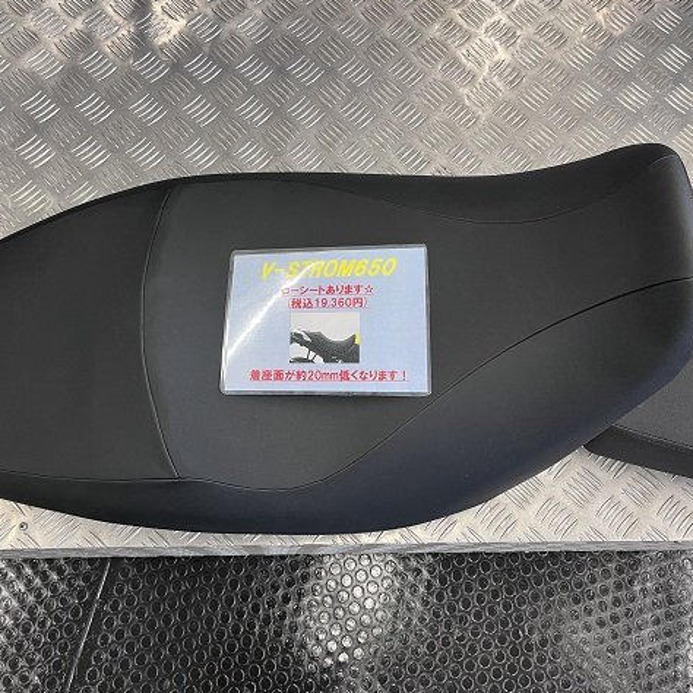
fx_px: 702
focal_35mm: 31
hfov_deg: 52.4
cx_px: 311
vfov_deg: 52.5
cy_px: 345
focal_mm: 5.1
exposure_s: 1/50
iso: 100
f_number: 1.6
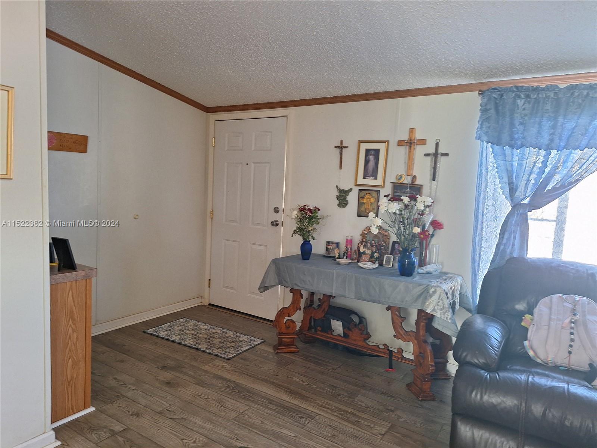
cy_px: 224
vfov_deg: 58.9
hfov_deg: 73.9
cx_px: 298
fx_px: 397
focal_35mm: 23
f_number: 1.8
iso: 100
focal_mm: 5.54
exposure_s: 1/40
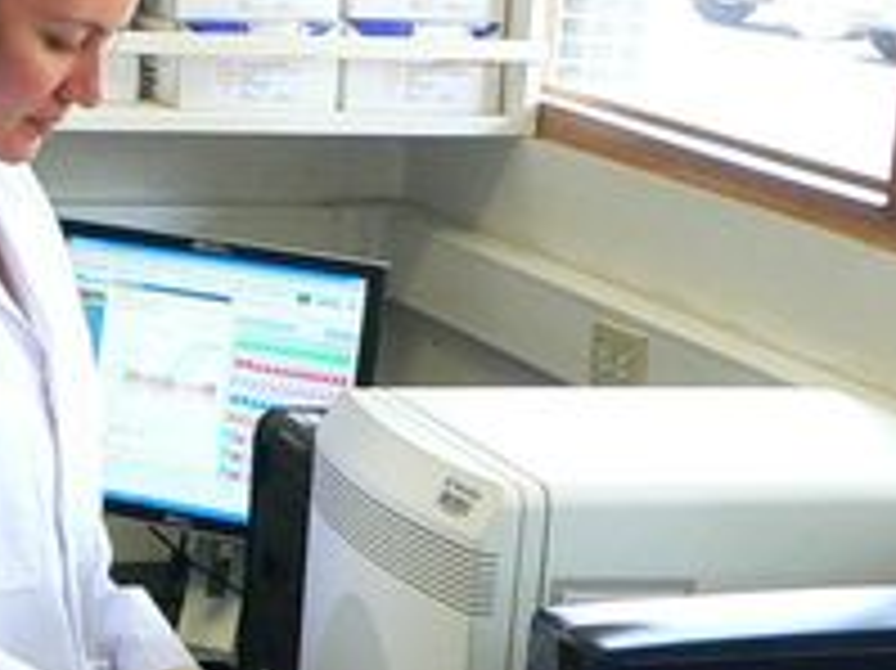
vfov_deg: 12.7
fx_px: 3001
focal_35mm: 116
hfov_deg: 16.4
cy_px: 454
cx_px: -144
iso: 200
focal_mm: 6
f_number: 2.8
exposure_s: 1/25
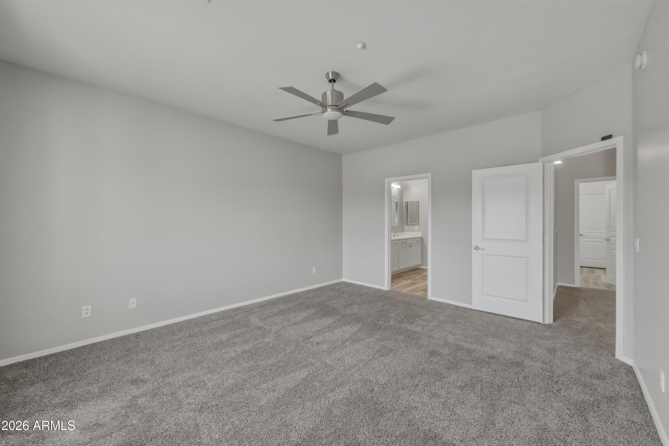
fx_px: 260
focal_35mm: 14
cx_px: 334
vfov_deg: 81.2
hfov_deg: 104.3
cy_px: 223
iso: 320
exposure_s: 1/320
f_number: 9
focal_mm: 14
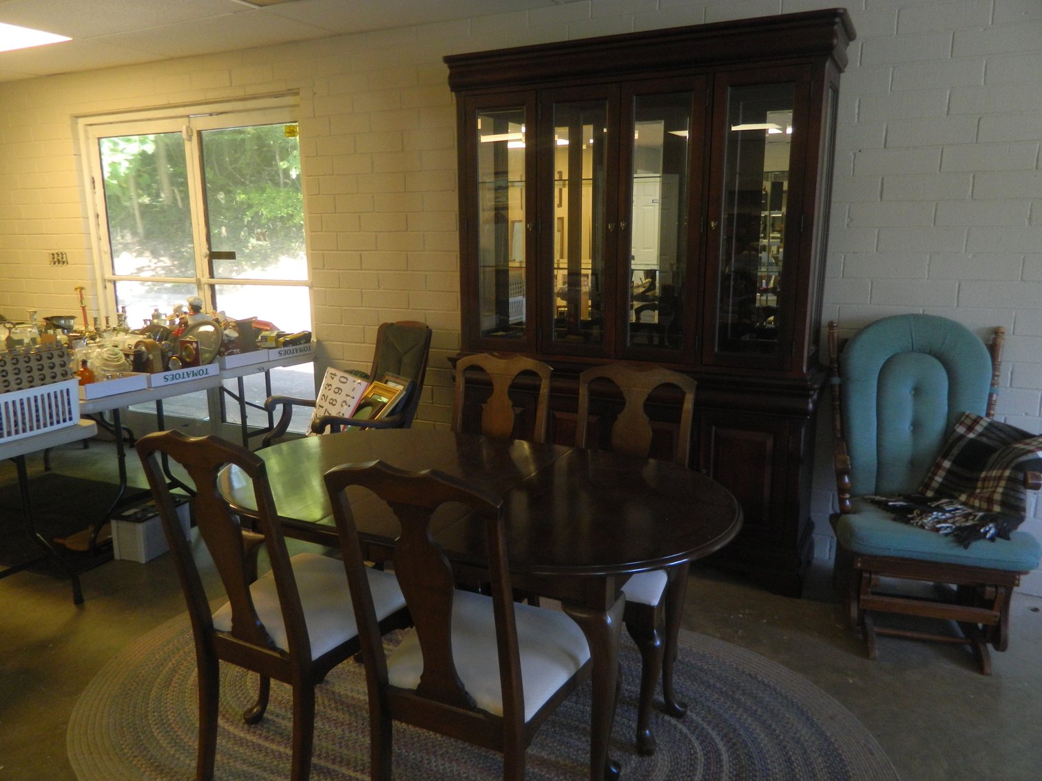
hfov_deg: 69.4
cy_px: 390
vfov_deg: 54.9
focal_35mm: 25
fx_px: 753
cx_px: 521
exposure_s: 1/30
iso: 220
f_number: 3.1
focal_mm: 4.5
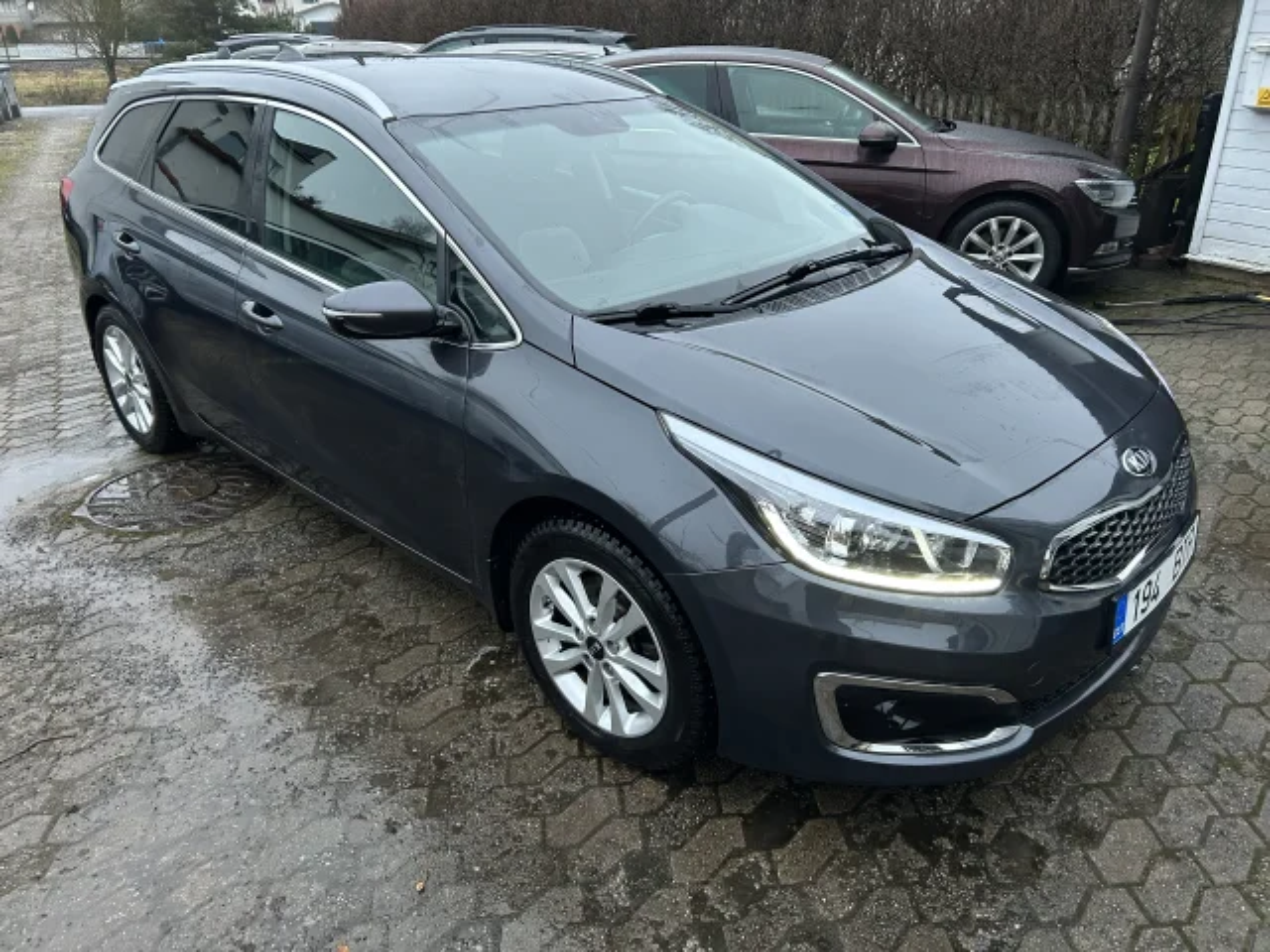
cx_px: 635
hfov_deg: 67.3
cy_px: 476
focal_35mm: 26
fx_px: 954
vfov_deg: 53.1
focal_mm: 5.7
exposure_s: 1/79
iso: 125
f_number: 1.5
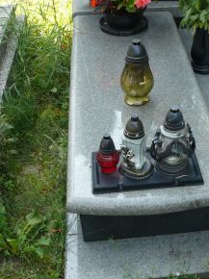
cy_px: 97
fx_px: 468
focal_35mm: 58
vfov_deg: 33.0
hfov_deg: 24.9
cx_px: 158
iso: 100
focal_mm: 7.4
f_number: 3.6
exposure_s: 1/125
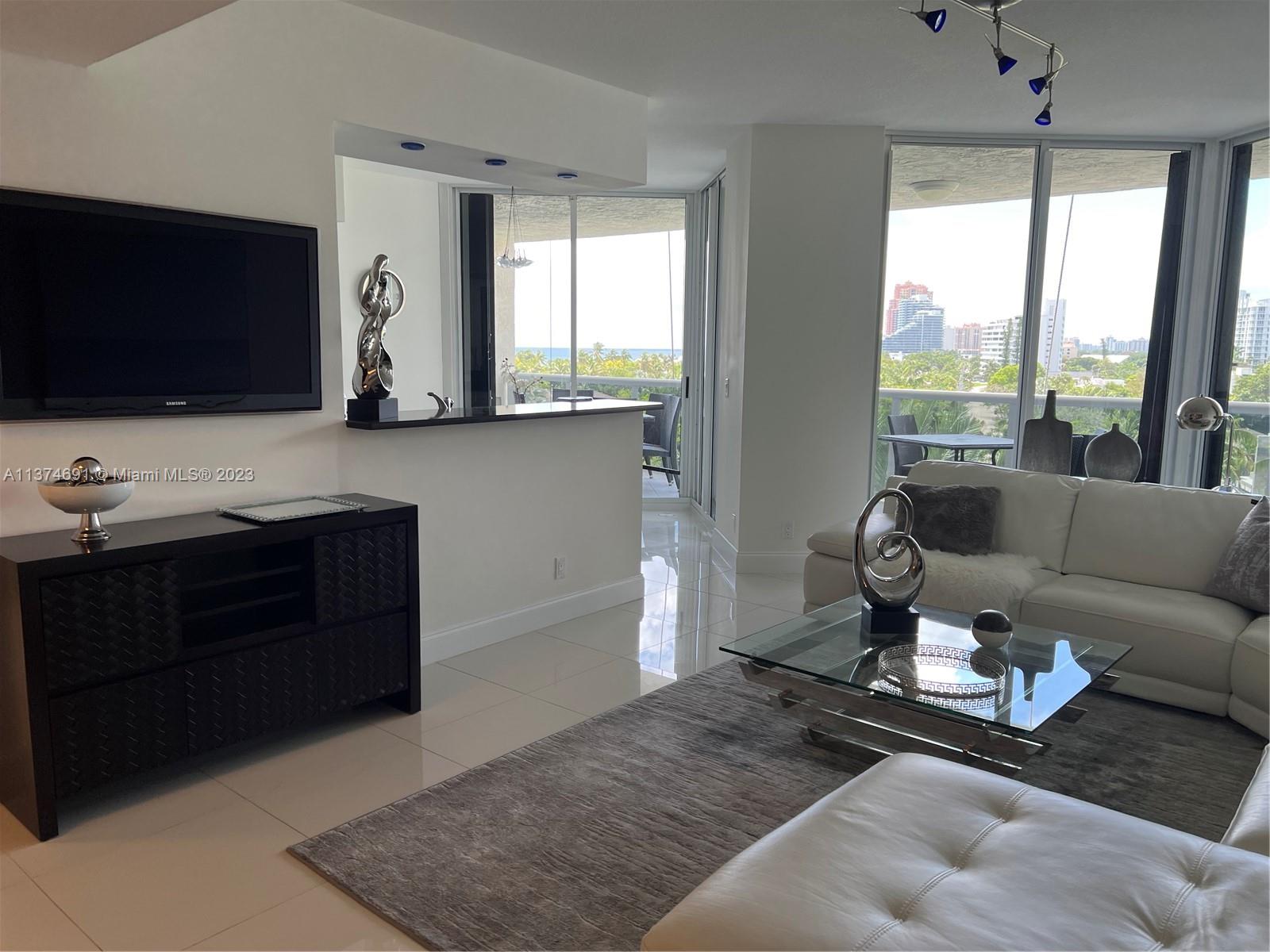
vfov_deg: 53.1
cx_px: 635
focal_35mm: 26
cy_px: 476
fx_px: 954
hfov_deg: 67.3
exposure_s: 1/183
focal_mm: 5.7
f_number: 1.5
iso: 50
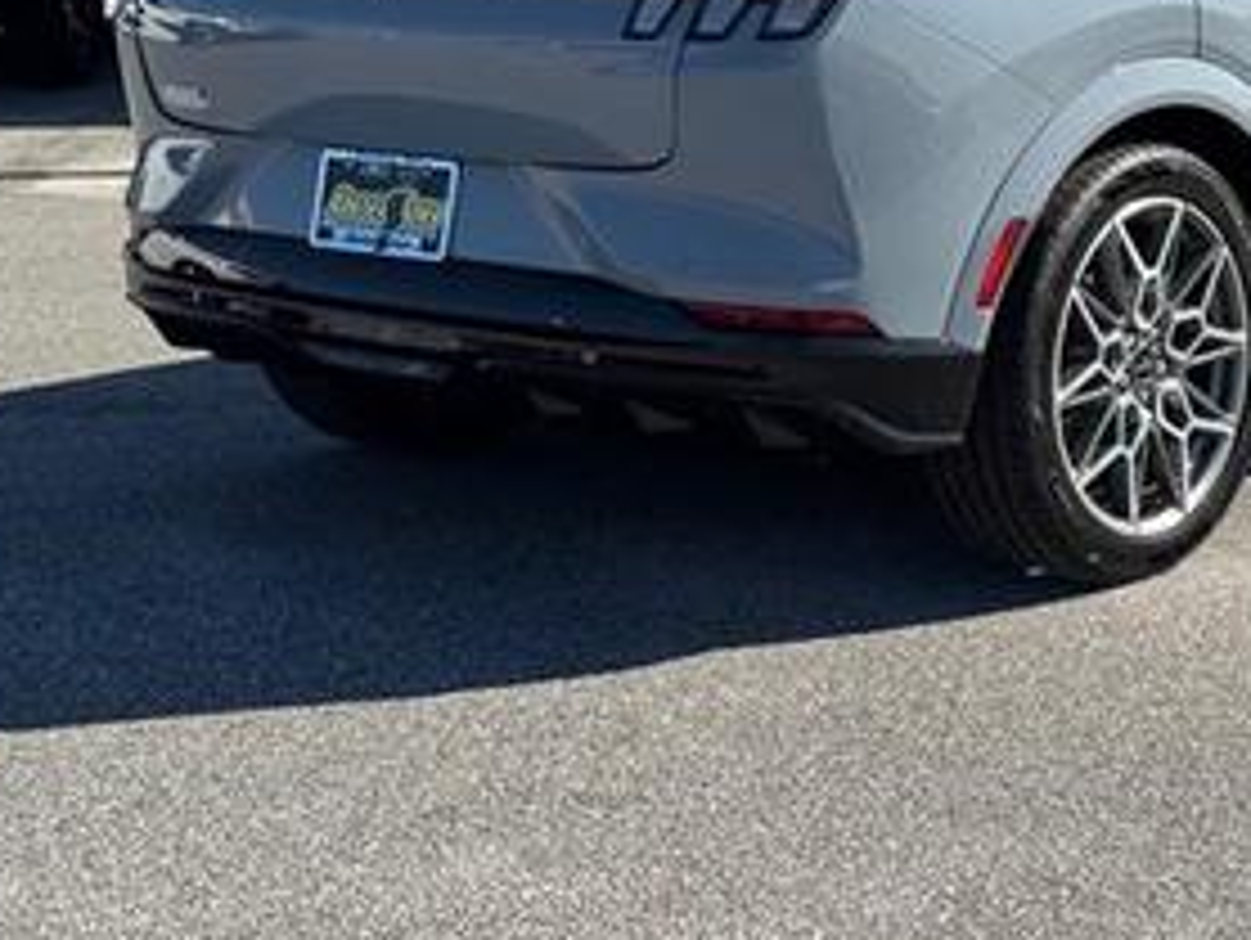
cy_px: 135
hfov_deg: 22.2
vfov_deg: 16.8
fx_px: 3147
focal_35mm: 87
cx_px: 994
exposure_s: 1/3610
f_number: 1.78
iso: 64
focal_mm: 6.76
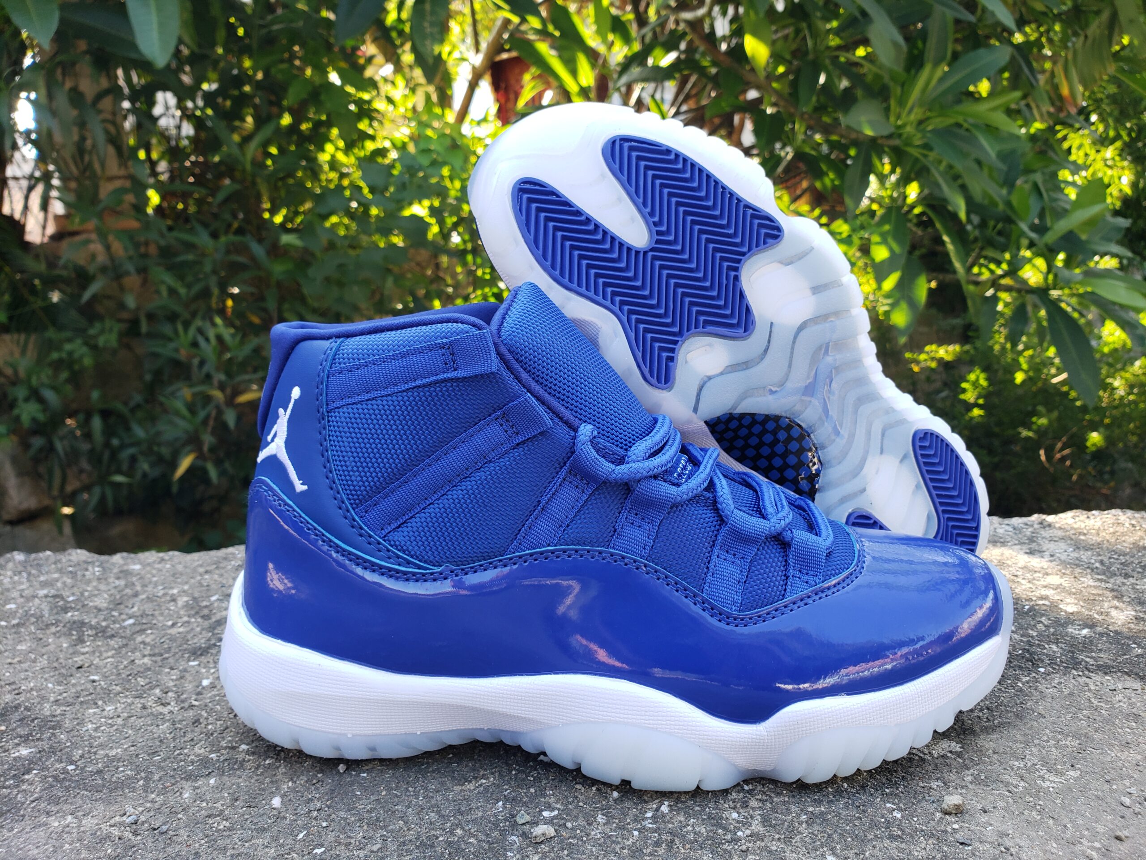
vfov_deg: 53.1
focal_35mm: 26
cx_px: 573
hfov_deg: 67.3
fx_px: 861
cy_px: 430
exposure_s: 1/120
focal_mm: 4.3
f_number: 2.4
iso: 80
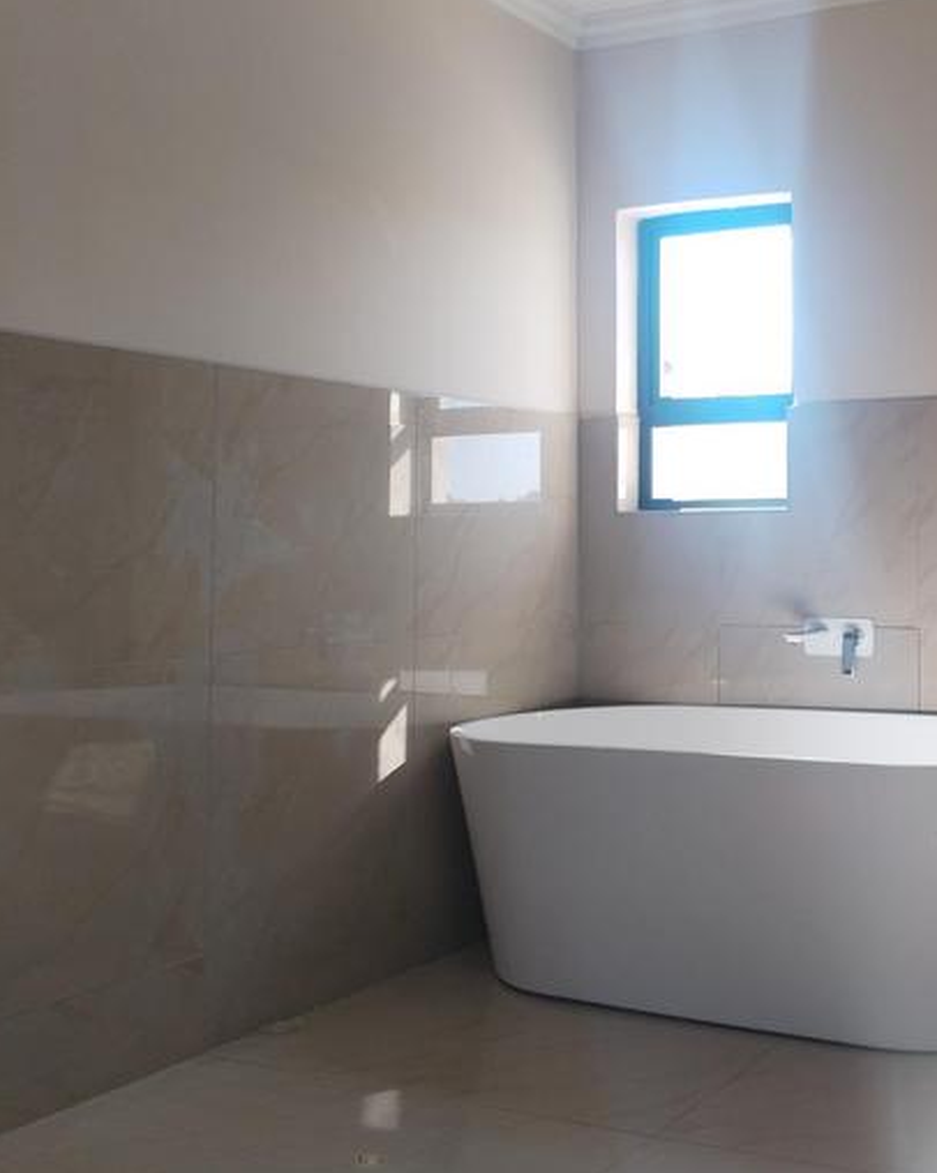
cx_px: 905
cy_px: 490
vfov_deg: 45.6
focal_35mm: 40
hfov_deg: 34.4
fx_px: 1387
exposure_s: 1/120
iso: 177
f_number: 1.8
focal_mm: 4.75
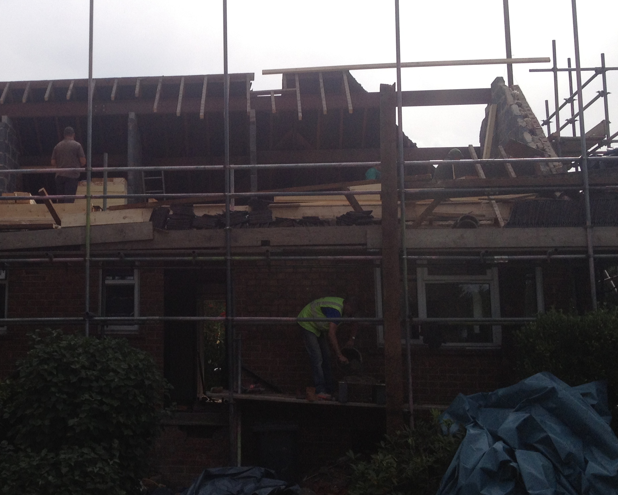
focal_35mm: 60
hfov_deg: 30.7
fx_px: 1098
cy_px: 196
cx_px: 124
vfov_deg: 25.3
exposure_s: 1/2513
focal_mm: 4.28
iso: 50
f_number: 2.4
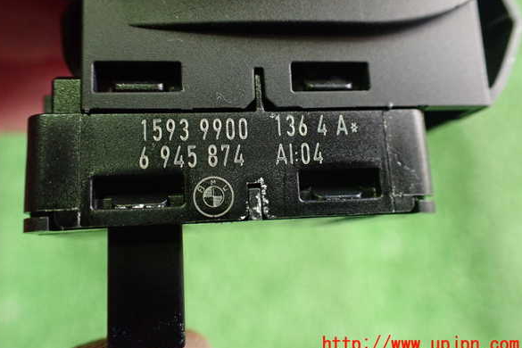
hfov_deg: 58.7
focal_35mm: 32
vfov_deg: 41.1
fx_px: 464
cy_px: 155
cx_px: 256
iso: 800
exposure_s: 1/60
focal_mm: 5.4
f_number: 2.3
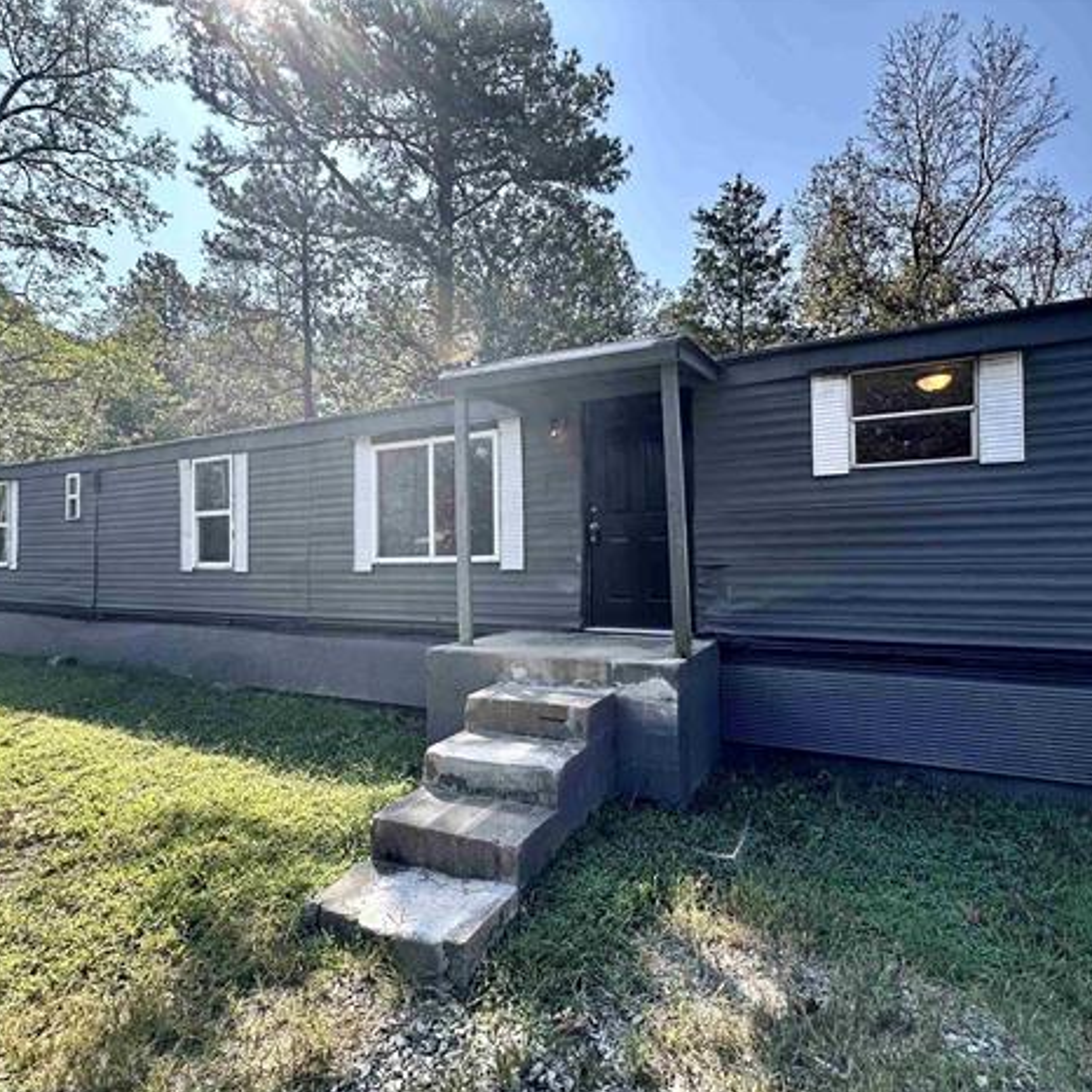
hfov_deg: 83.9
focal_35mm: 17
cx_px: 567
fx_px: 607
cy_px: 548
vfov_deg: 84.0
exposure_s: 1/720
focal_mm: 2.22
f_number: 2.2
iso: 40
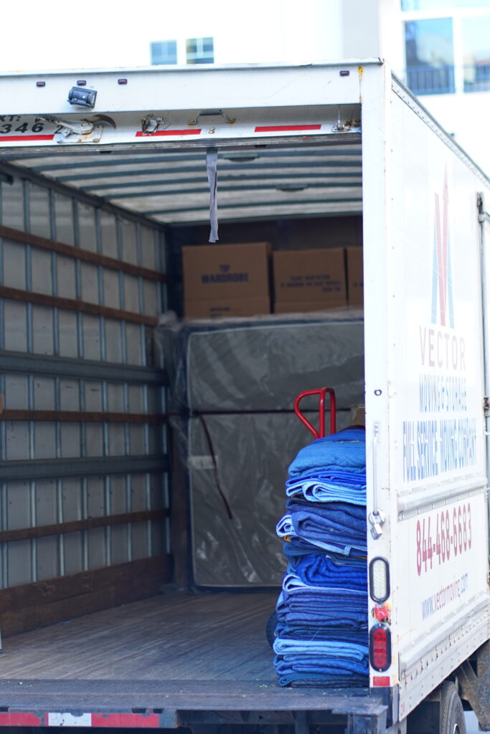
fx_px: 2592
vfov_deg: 16.1
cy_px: 367
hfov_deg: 10.8
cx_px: 245
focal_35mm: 127
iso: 320
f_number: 2.2
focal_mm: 85
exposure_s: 1/200
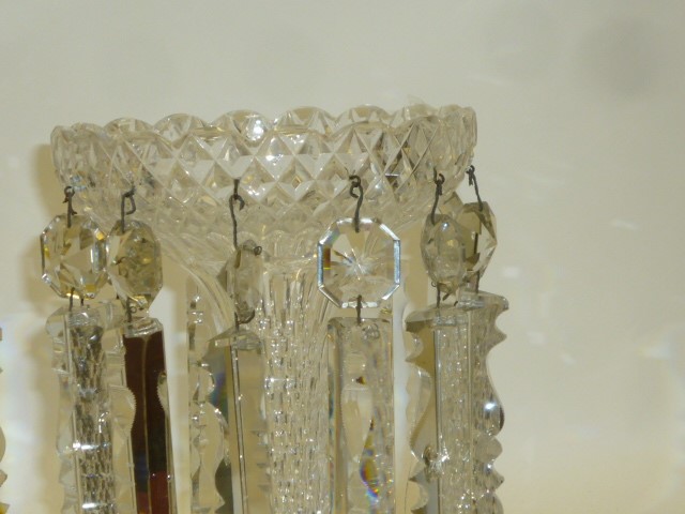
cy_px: 257
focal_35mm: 84
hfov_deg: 23.3
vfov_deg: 17.6
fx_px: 1662
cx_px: 342
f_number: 4.5
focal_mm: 7.5
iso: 100
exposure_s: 1/30
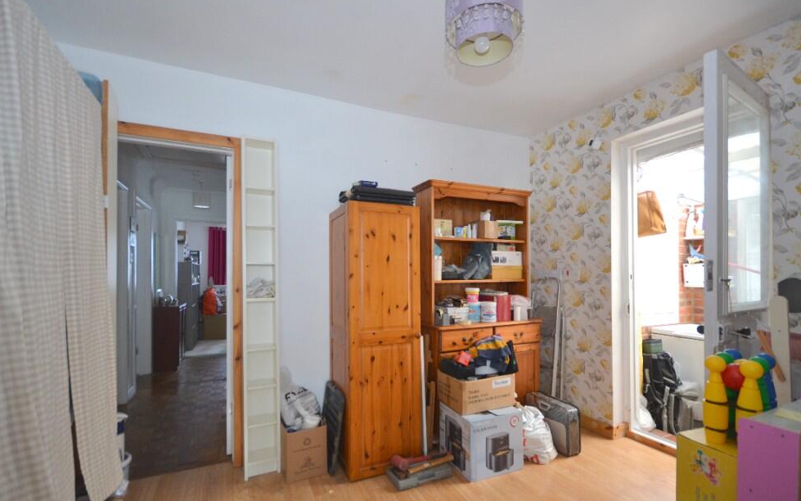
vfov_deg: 71.2
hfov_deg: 97.8
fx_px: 349
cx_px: 414
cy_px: 270
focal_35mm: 16
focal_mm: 10
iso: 900
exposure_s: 1/60
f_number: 4
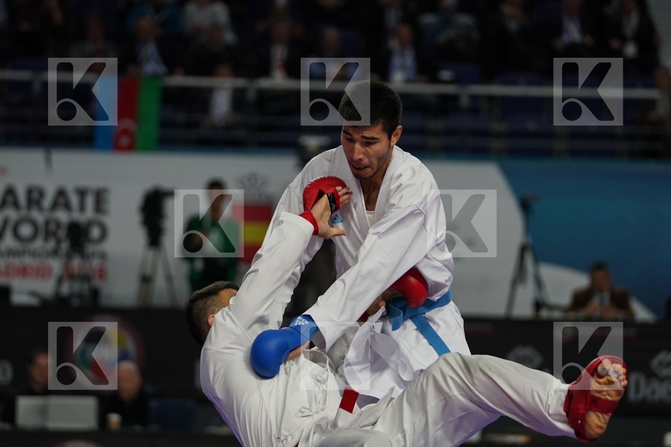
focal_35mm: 219
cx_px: 336
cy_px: 224
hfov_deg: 9.4
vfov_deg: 6.3
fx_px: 4082
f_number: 2.8
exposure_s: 1/1000
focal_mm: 146
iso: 800
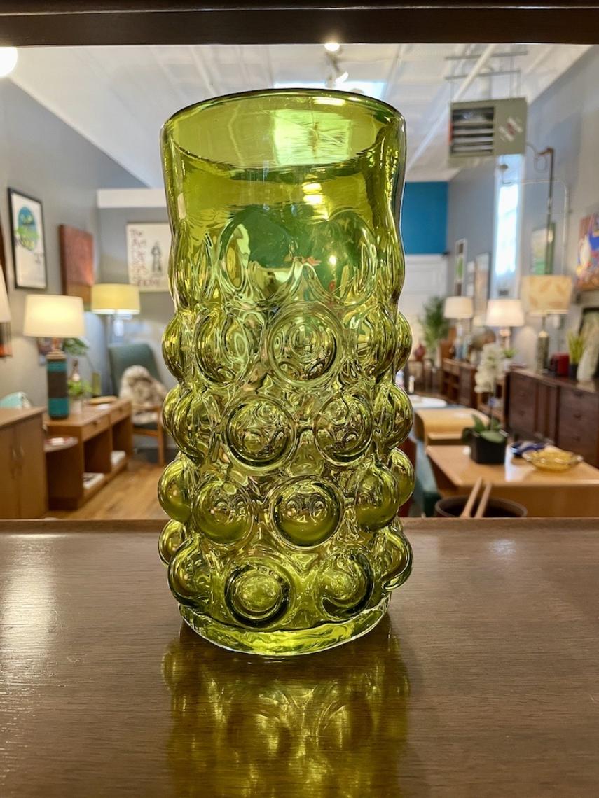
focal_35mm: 26
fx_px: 600
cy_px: 399
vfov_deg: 67.3
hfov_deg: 53.1
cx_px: 300
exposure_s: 1/60
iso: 160
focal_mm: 4.2
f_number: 1.6
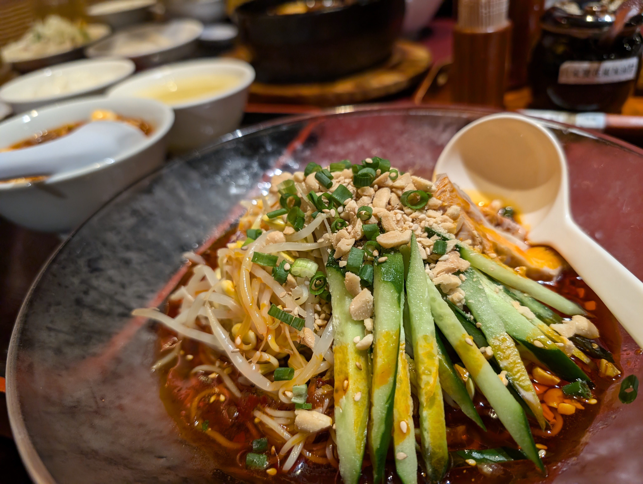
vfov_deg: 56.9
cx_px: 322
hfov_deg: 71.5
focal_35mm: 24
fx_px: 446
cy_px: 242
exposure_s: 1/117
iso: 537
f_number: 1.68
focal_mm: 6.9
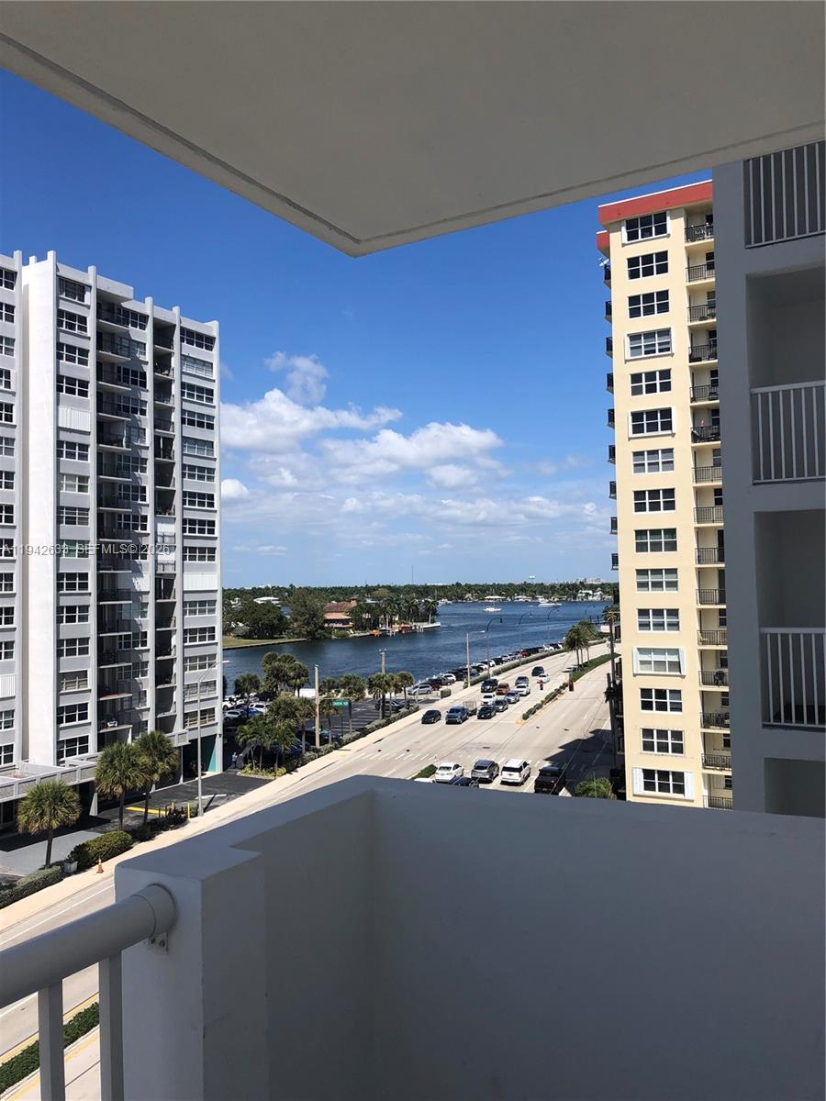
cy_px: 550
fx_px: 891
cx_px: 413
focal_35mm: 28
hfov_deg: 49.7
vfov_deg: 63.4
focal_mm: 3.99
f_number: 1.8
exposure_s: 1/2857
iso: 20
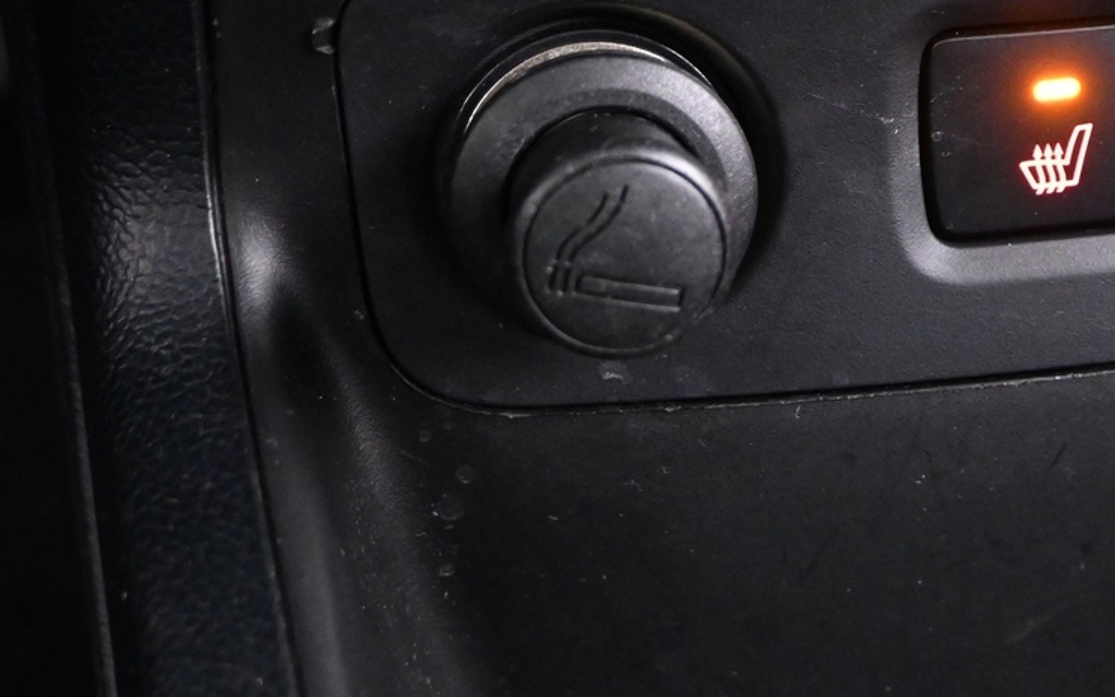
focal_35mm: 80
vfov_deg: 16.1
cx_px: 1135
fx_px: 2430
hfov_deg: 24.6
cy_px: 96
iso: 4000
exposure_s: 1/5
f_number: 4.2
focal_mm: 24
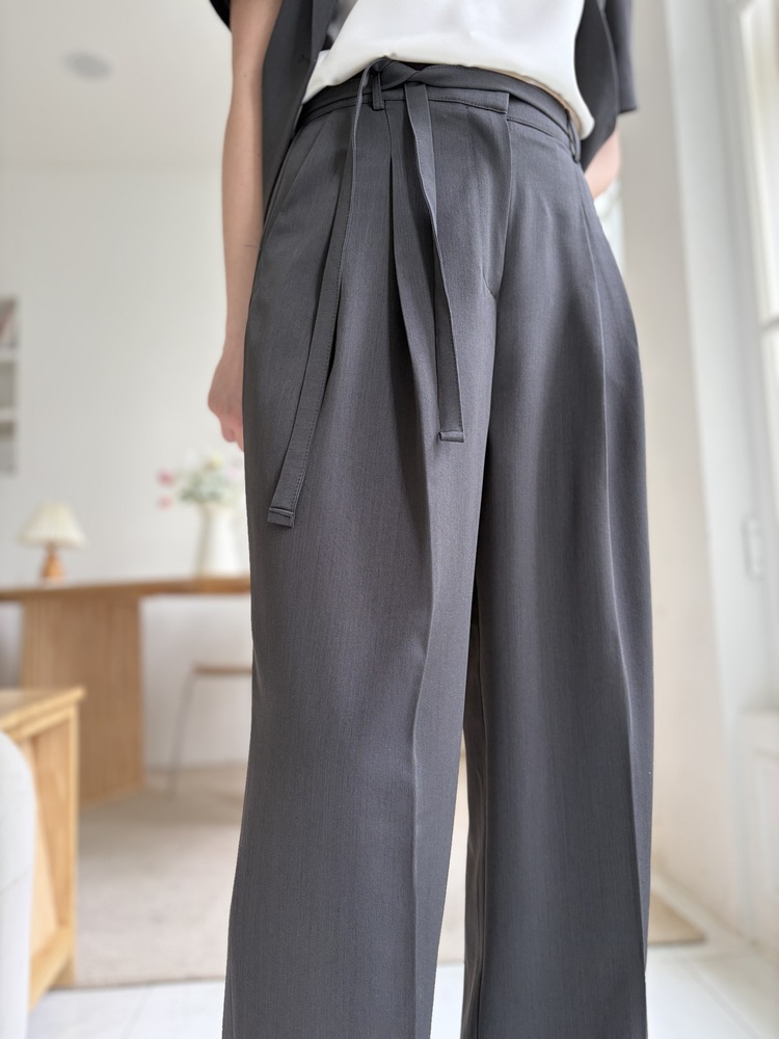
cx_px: 390
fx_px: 780
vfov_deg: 67.3
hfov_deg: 53.1
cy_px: 520
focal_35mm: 26
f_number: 1.6
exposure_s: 1/122
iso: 125
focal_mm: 5.96
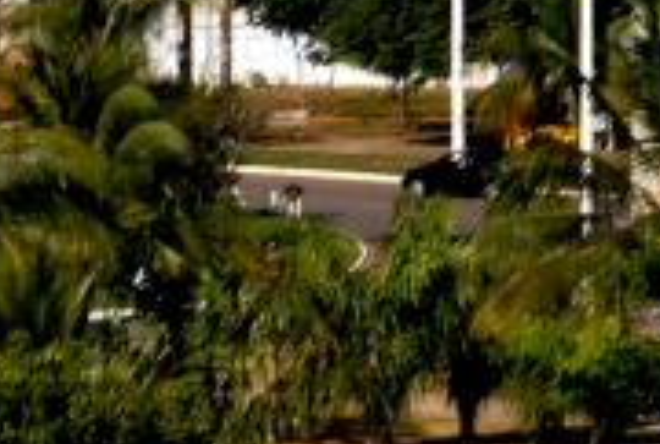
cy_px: 6
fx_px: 11928
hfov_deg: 3.1
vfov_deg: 2.1
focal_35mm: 649
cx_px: -1148
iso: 160
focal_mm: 78
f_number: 20
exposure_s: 1/100
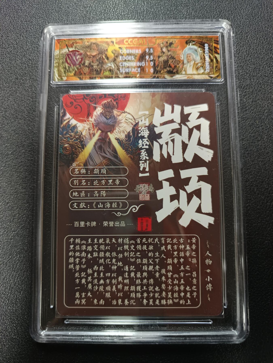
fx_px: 252
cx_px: 136
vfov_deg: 71.6
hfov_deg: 56.8
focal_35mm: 24
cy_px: 182
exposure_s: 1/33.3
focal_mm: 5.31
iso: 1025
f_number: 1.7
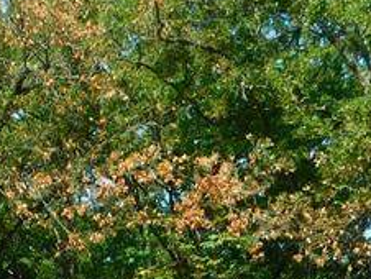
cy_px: 551
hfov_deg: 18.3
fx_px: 1116
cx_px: -20
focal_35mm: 104
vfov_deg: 12.6
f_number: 3
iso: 125
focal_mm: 4
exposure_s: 1/800
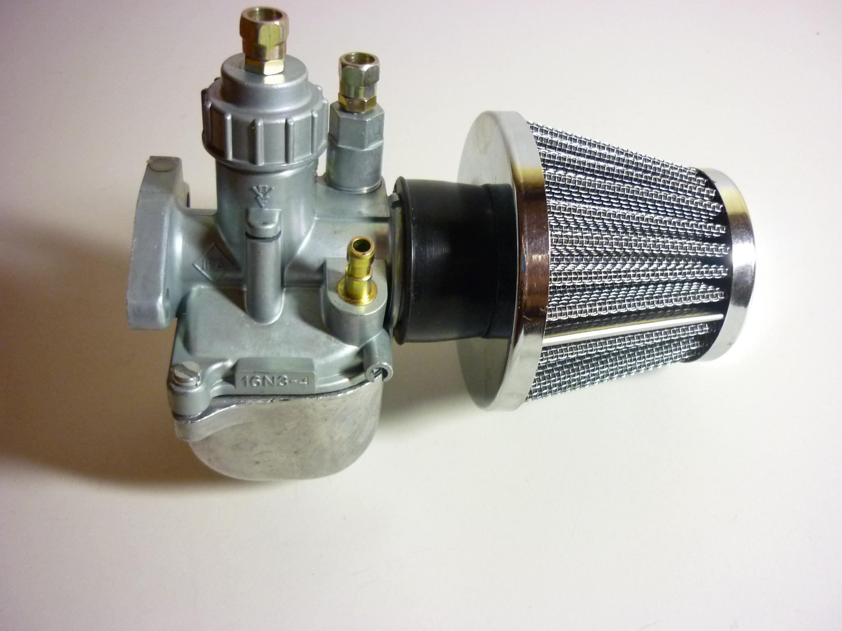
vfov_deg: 42.9
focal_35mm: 33
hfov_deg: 55.4
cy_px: 316
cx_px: 421
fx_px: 803
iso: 320
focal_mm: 5.5
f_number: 2.8
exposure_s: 1/30
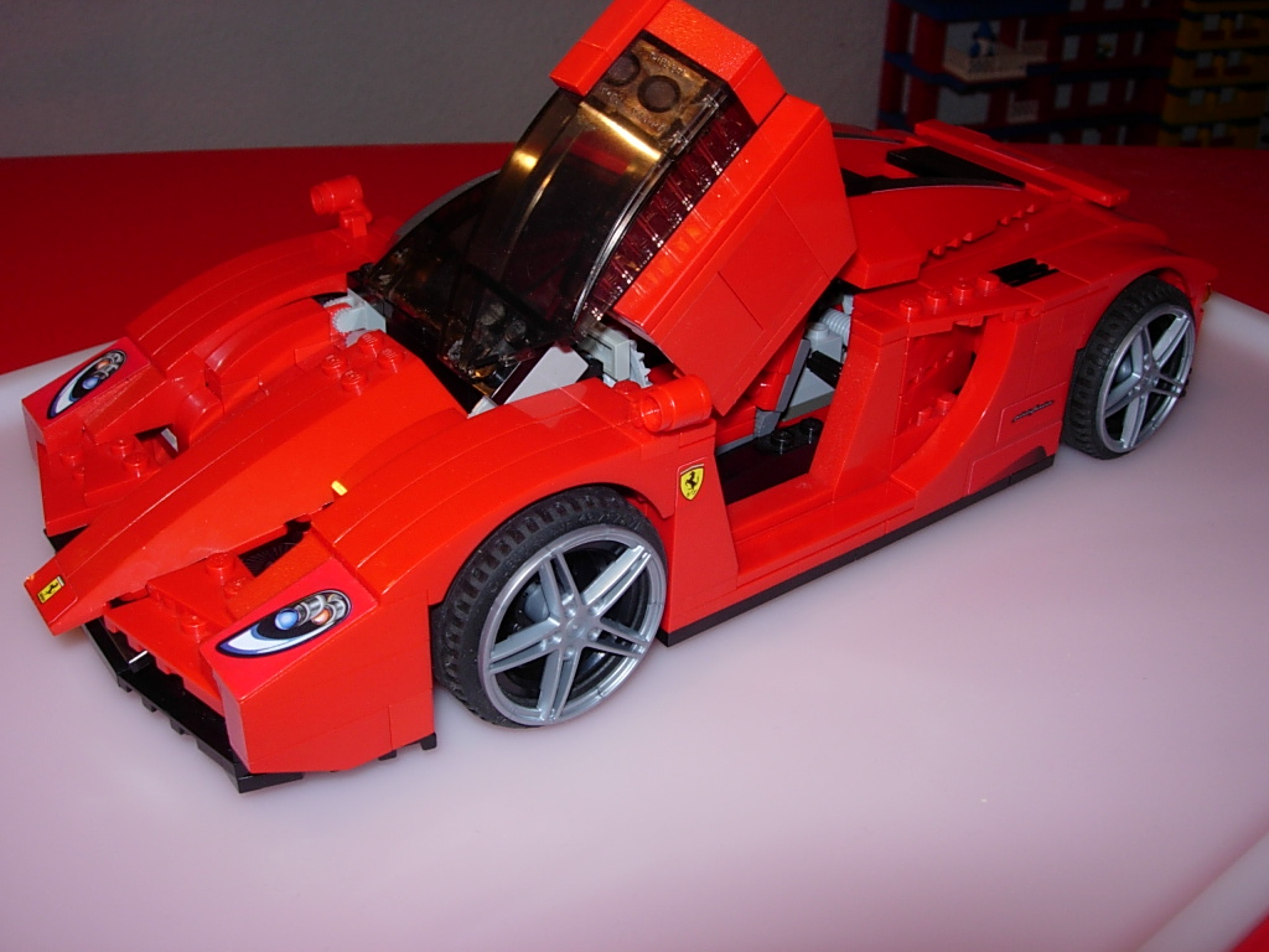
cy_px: 476
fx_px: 1393
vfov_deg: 37.7
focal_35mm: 38
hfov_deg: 49.0
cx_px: 634
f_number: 4.8
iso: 79
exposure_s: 1/64
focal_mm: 7.8
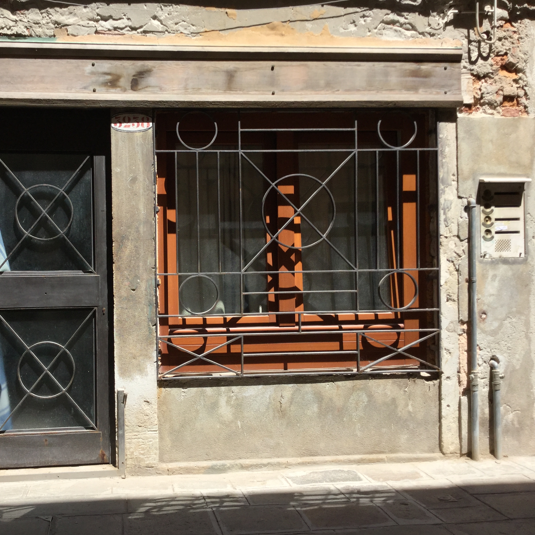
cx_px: 180
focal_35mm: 37
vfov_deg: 44.9
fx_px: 647
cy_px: 269
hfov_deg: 44.3
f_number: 2.4
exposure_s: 1/1006
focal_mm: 3.3
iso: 25
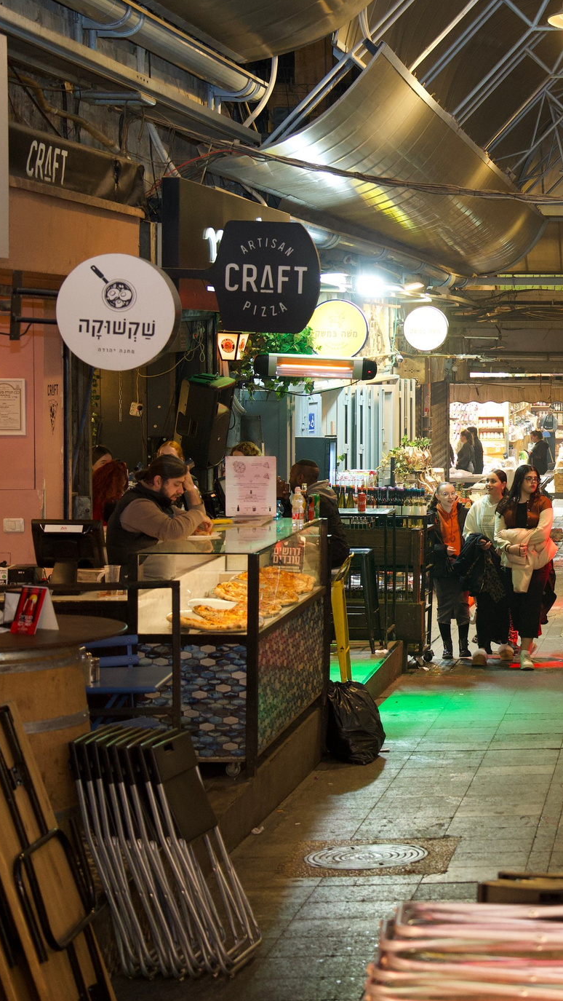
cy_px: 396
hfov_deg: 14.9
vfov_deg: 27.1
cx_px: 688
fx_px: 2069
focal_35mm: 78
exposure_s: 1/160
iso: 1600
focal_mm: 40
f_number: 3.2
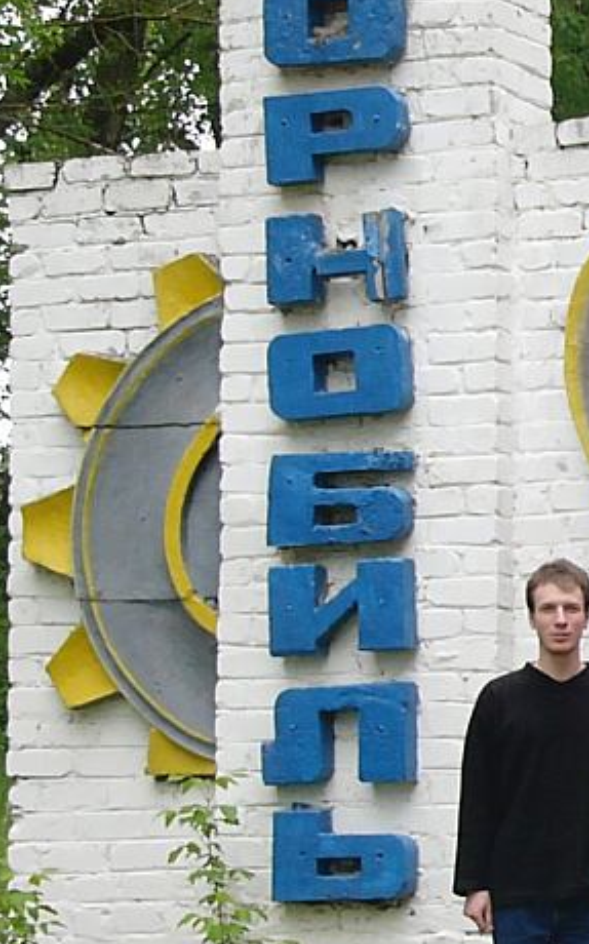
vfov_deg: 13.7
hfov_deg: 8.3
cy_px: 421
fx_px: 3934
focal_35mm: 153
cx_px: 944
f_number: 2.8
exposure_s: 1/60
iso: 50
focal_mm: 8
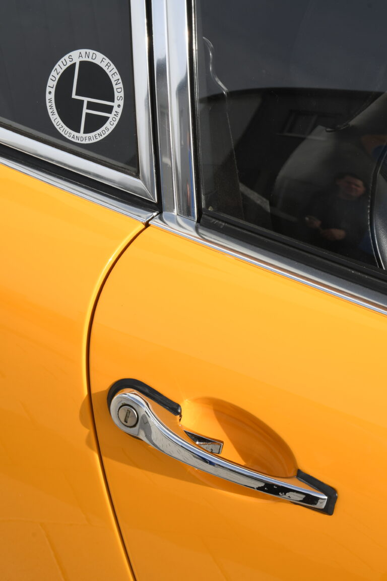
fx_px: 967
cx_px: 194
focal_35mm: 60
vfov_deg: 33.4
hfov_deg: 22.6
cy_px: 290
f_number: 13
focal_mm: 40
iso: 160
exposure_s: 1/160
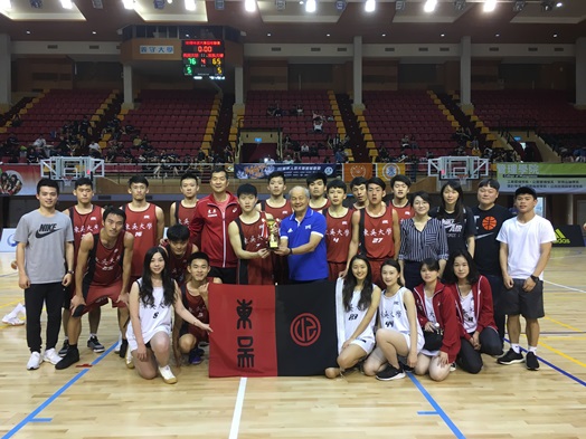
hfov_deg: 61.7
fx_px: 491
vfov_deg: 48.2
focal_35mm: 29
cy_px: 220
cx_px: 293
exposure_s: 1/40
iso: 25
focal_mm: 4.15
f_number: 2.2
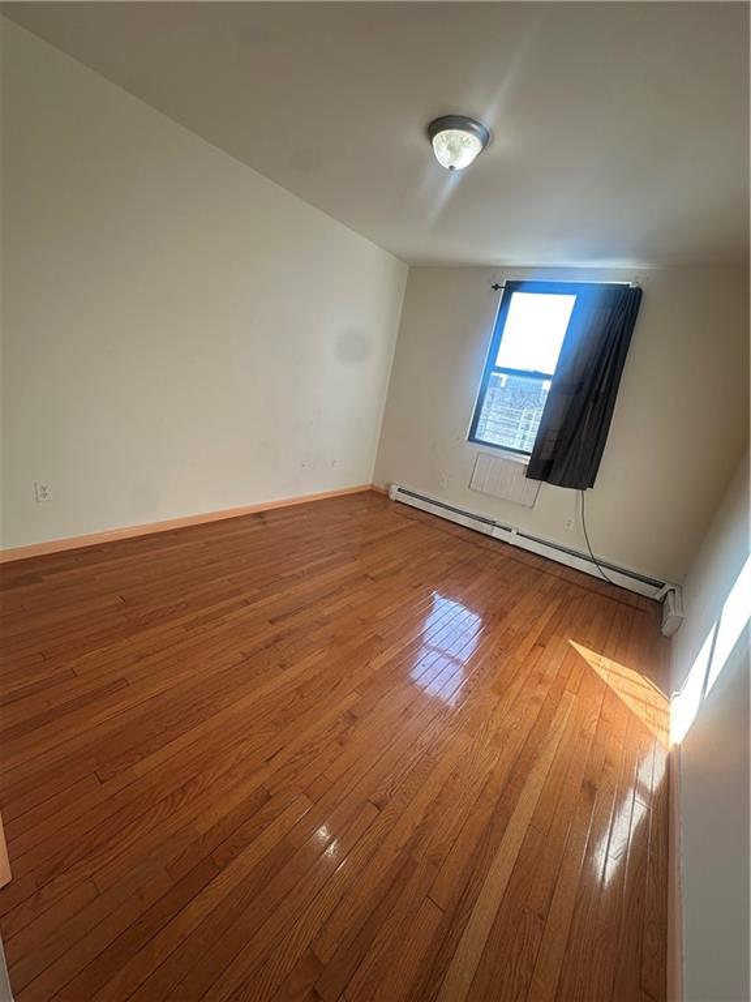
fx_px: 405
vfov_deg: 102.1
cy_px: 501
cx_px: 376
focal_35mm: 14
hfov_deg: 85.7
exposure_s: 1/120
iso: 50
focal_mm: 2.22
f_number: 2.2
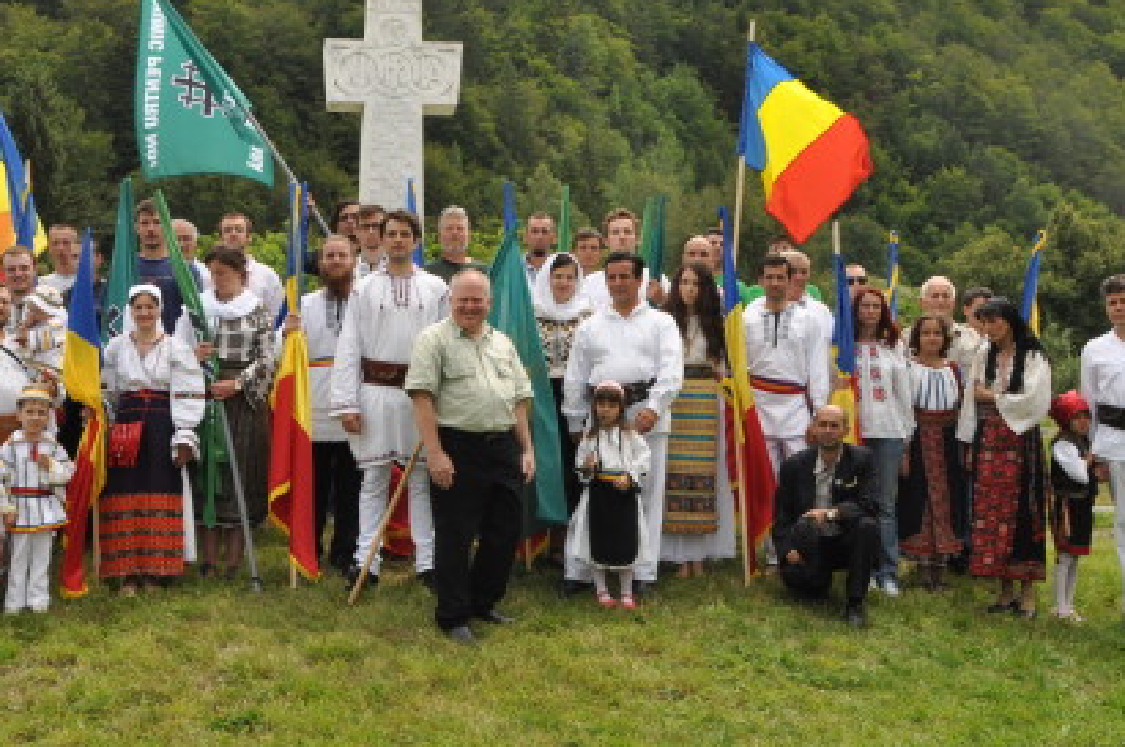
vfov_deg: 24.5
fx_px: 1708
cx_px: 427
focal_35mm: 55
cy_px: 224
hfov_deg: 36.3
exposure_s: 1/500
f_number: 11
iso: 500
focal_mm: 25
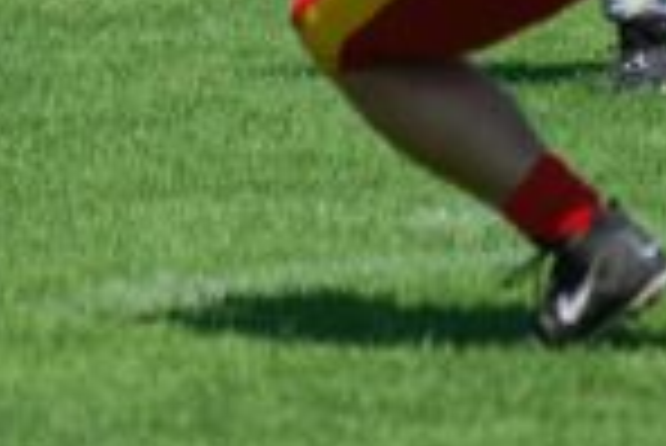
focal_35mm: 1008
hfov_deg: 2.0
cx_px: 385
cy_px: -5
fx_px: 18666
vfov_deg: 1.4
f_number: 5.3
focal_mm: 220
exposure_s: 1/1000
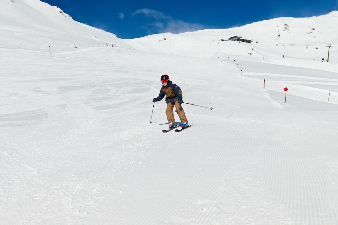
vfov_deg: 36.9
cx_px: 169
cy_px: 112
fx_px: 338
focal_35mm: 36
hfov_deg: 53.1
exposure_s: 1/500
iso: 100
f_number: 8
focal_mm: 24
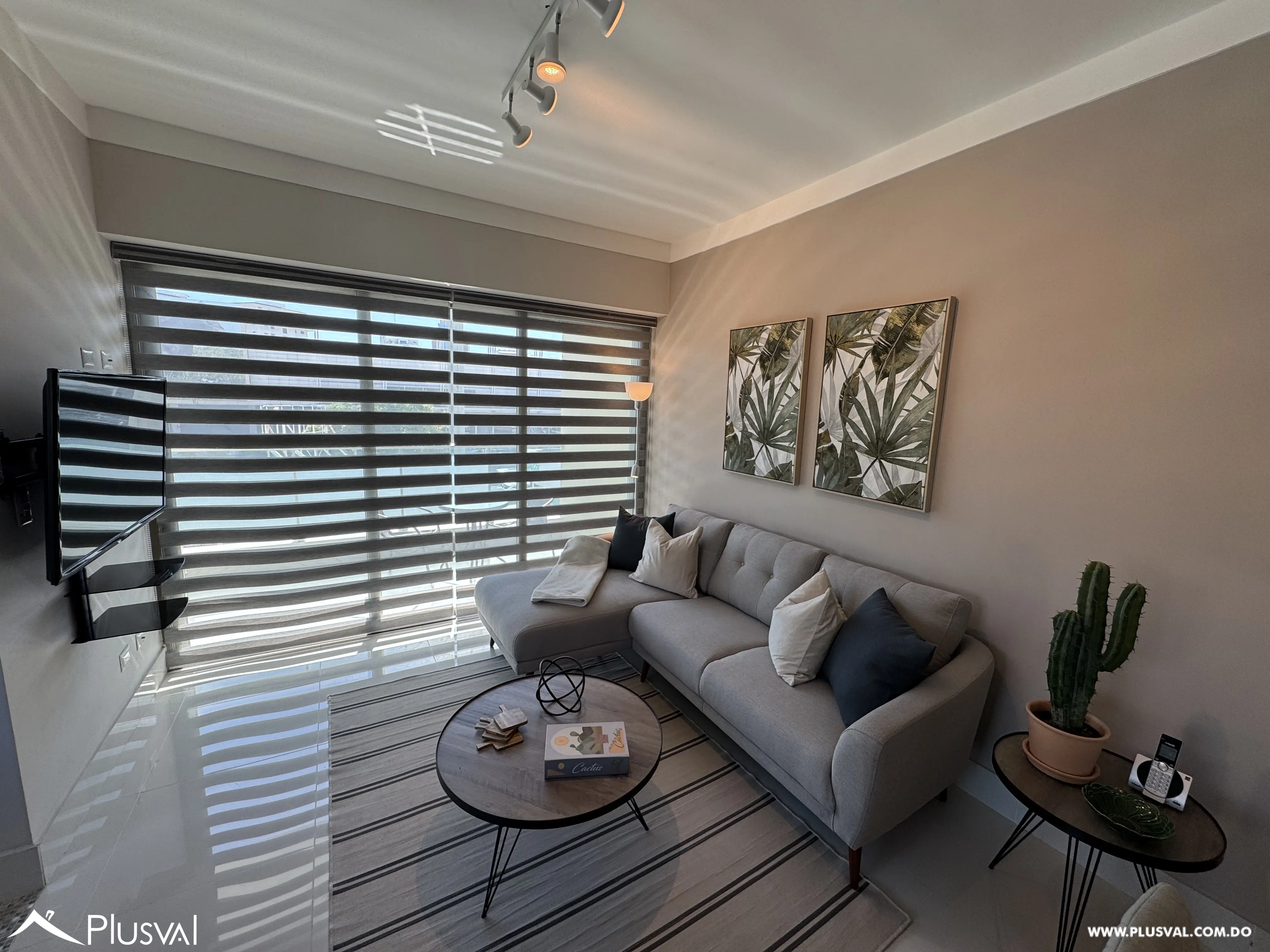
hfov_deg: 102.1
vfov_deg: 85.7
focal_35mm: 14
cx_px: 635
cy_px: 476
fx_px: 514
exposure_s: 1/161
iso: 40
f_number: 2.2
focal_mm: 2.22
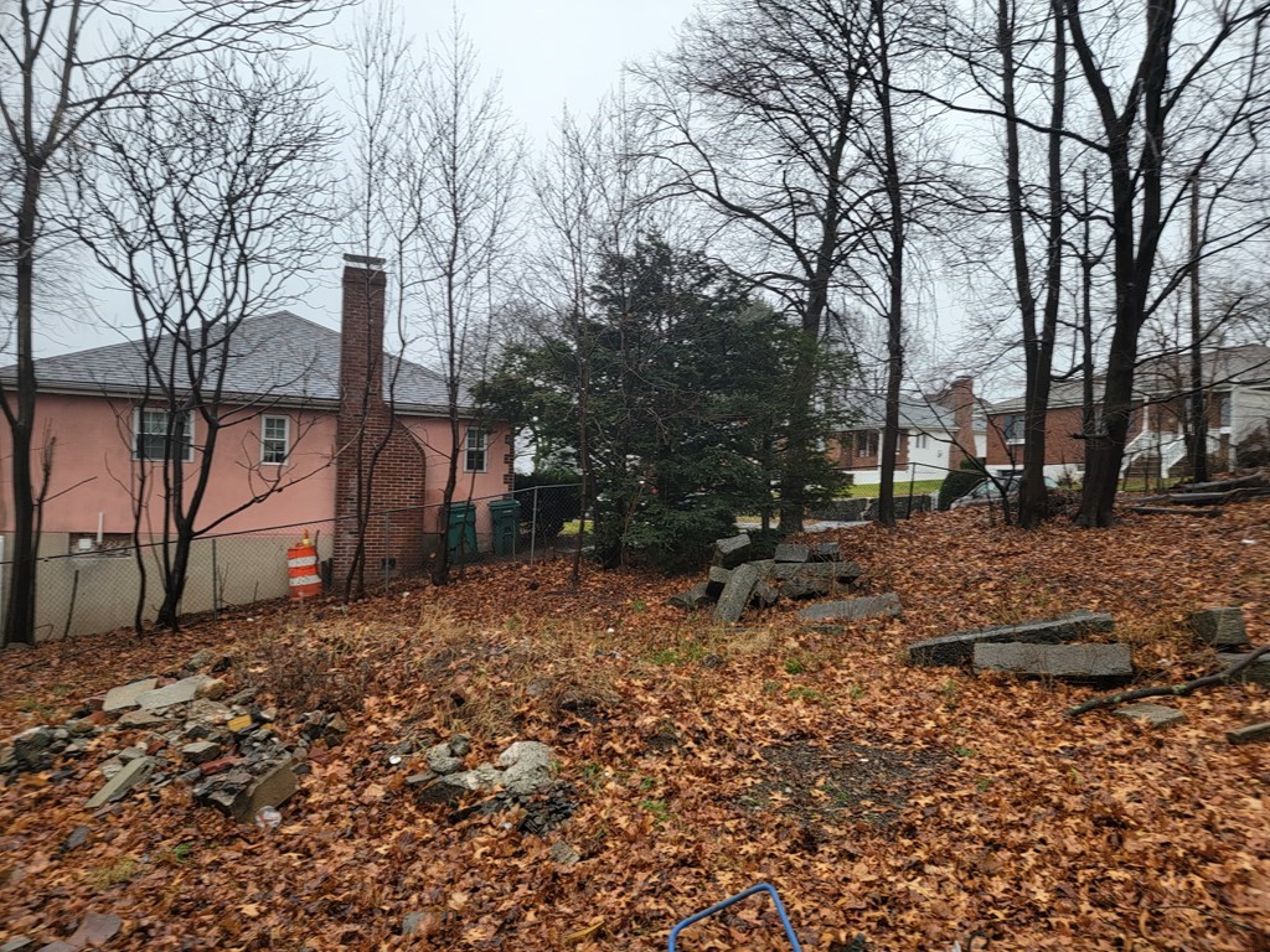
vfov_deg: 56.8
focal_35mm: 24
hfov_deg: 71.6
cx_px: 635
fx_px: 881
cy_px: 476
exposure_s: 1/120
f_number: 1.8
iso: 20
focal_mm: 6.7
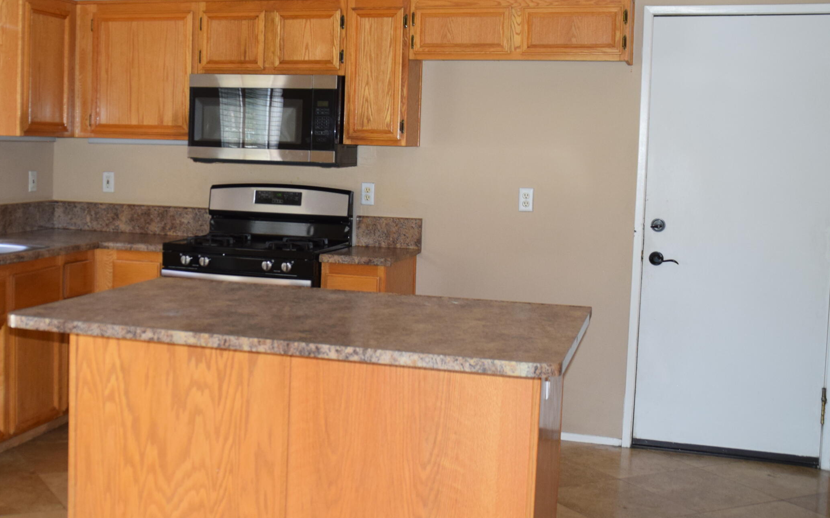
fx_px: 1108
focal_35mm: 49
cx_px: 239
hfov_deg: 40.2
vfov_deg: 26.3
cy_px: 211
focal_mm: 22
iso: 800
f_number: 5
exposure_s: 1/100
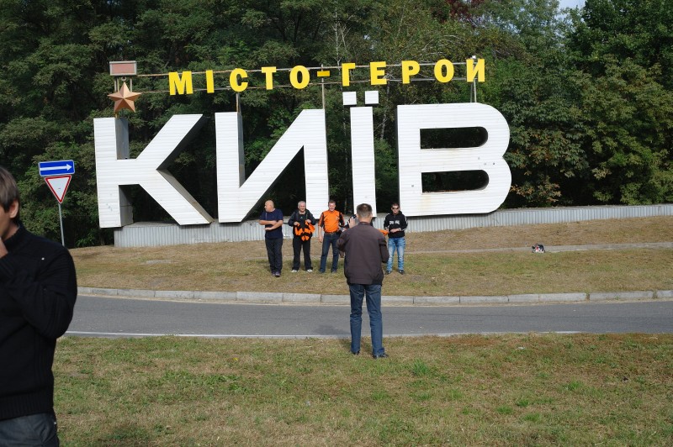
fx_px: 859
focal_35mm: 46
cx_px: 336
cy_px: 224
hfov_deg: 42.8
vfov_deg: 29.2
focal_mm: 30
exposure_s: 1/320
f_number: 5.6
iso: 100
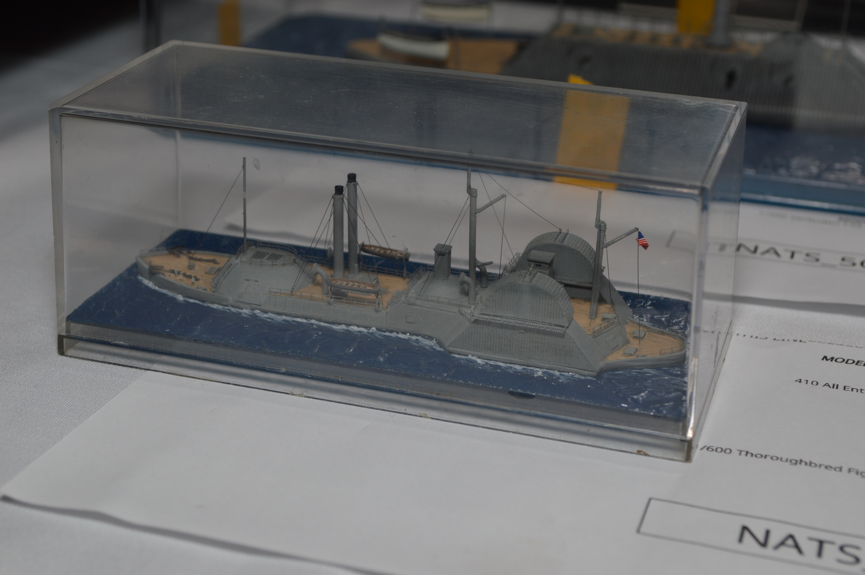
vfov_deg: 21.5
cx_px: 432
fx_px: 1512
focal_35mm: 63
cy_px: 288
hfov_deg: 31.9
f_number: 8
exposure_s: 1/60
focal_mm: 42
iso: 100
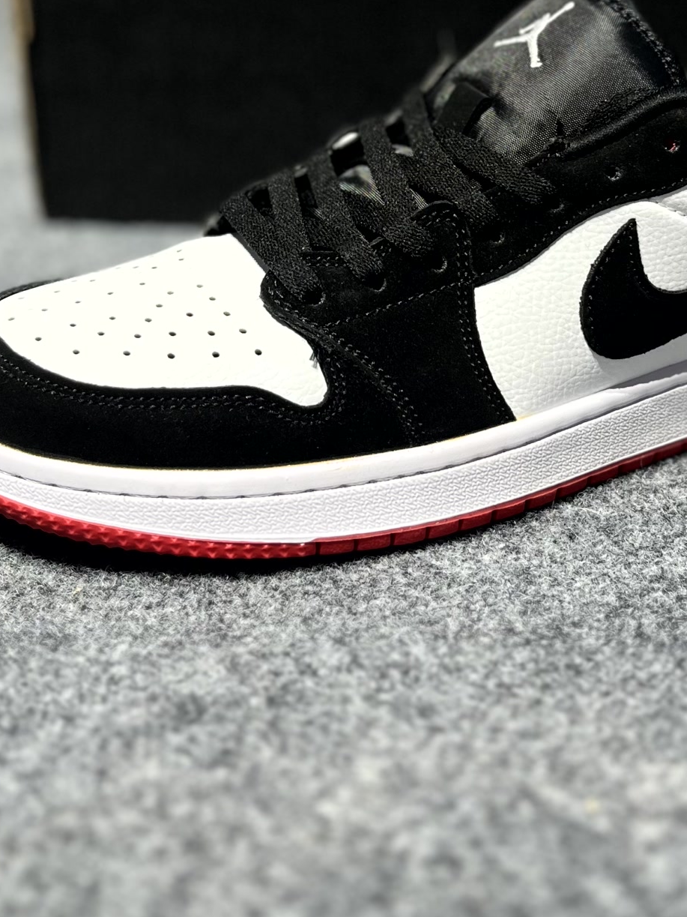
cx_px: 438
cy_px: 153
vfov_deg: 36.0
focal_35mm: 51
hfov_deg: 28.4
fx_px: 1350
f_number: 1.6
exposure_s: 1/100
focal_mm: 5.1
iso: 50
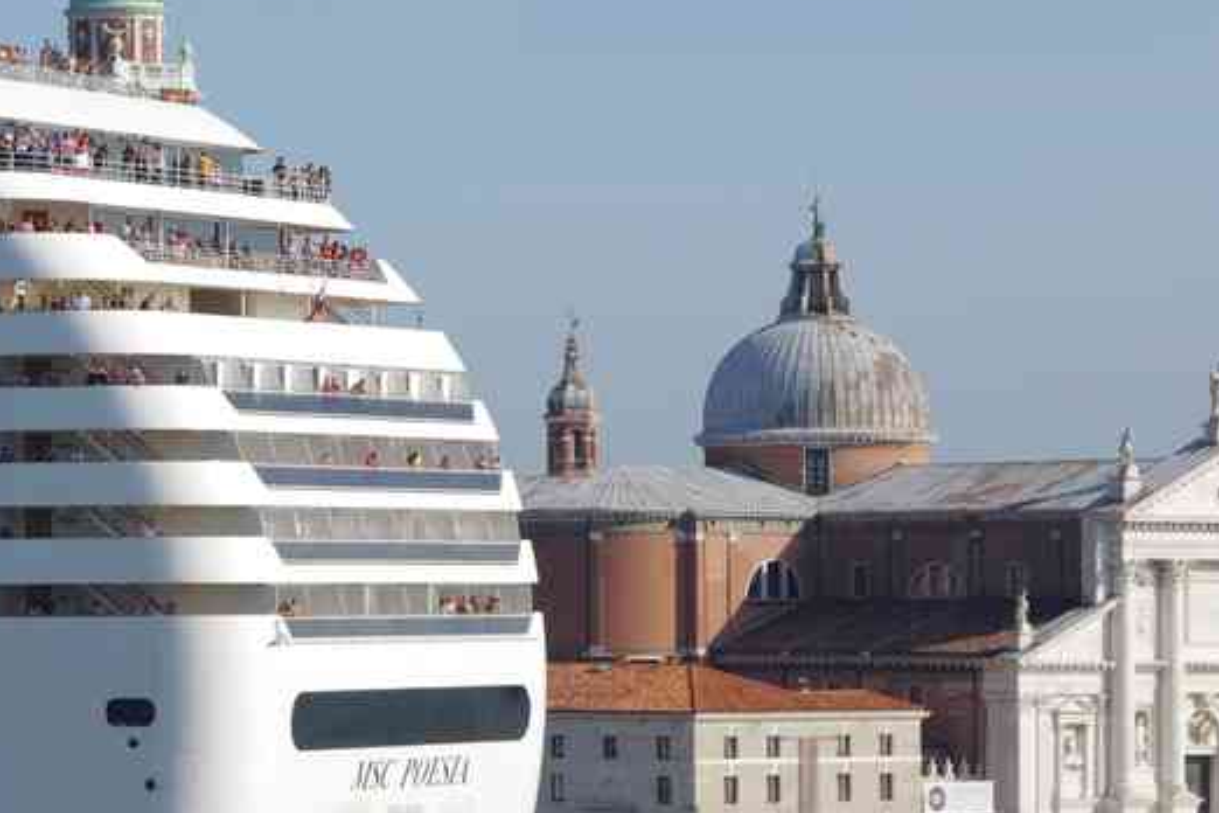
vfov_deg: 5.6
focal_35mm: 244
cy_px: 477
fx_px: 8260
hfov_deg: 8.4
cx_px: 134
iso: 200
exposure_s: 1/125
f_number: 10
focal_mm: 85
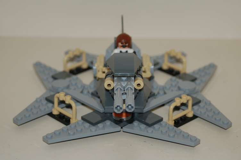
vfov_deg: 13.4
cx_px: 120
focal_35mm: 102
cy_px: 80
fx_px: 682
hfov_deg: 20.0
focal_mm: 68
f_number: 5.6
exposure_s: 1/60
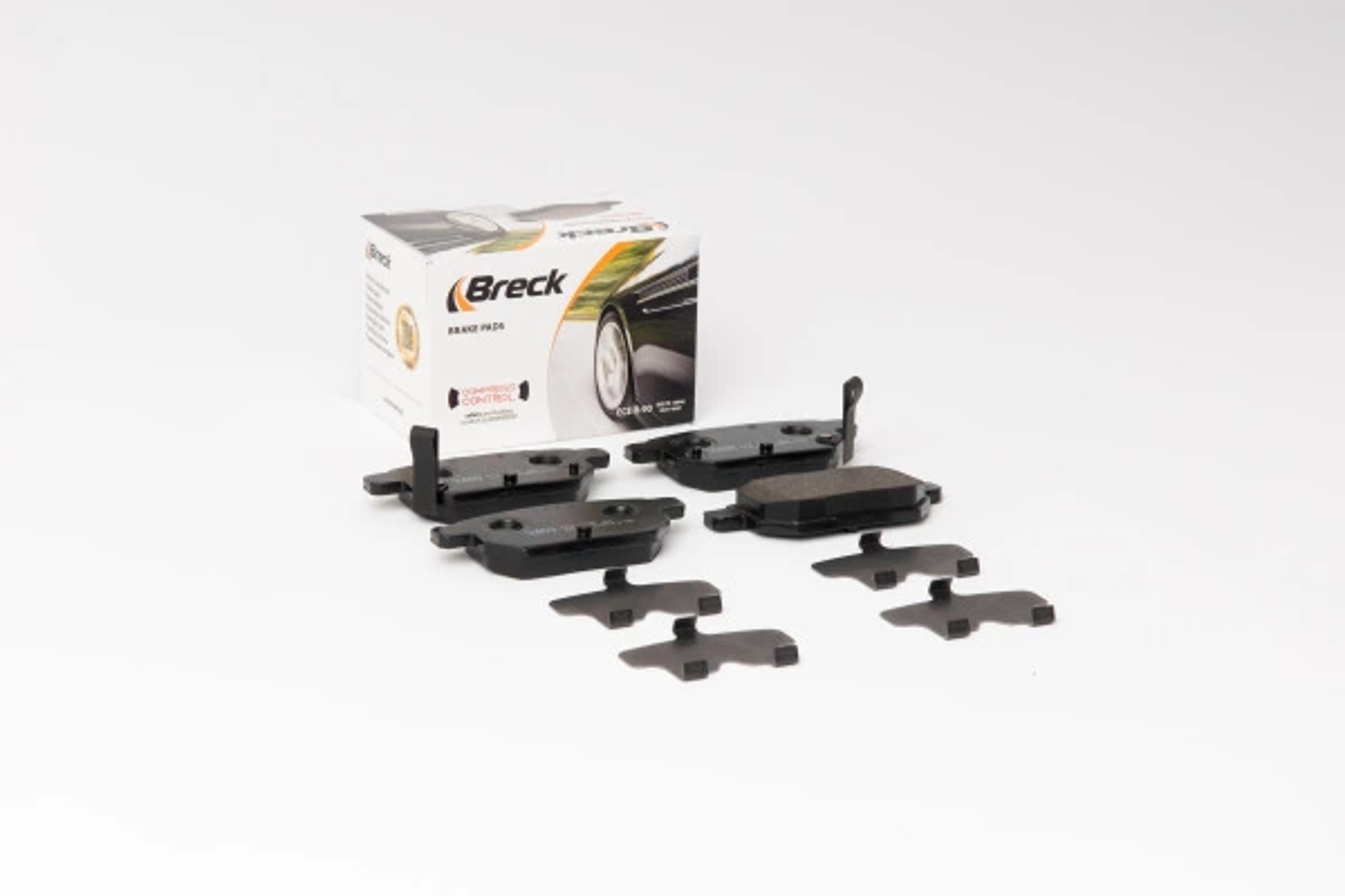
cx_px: 672
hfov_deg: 22.6
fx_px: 3362
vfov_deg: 15.2
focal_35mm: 90
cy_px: 448
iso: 100
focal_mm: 60
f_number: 13
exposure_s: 1/200
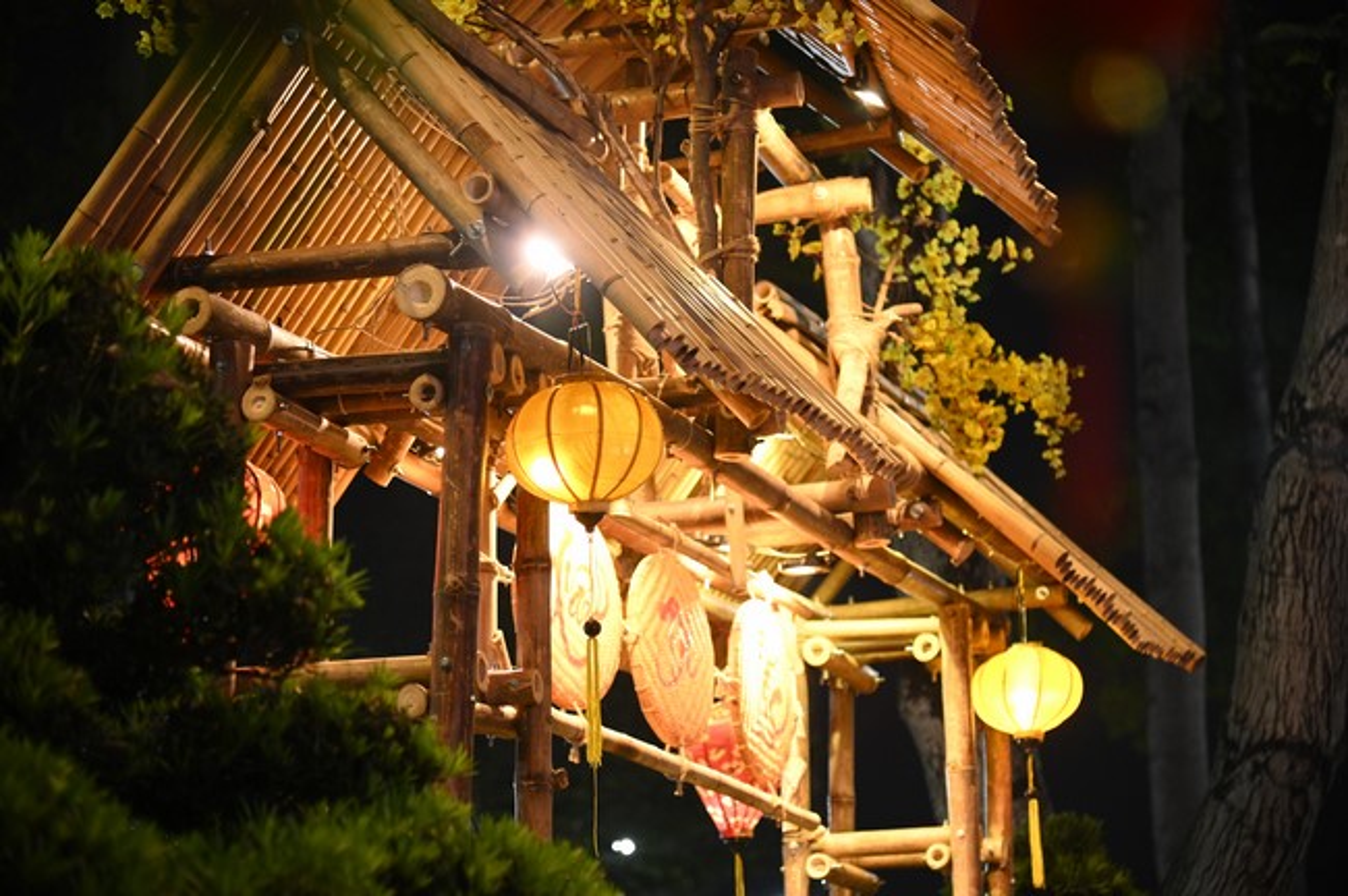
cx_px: 674
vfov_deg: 14.8
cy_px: 448
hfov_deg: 22.2
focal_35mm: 92
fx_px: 3441
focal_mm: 92
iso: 4000
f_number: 4
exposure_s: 1/160
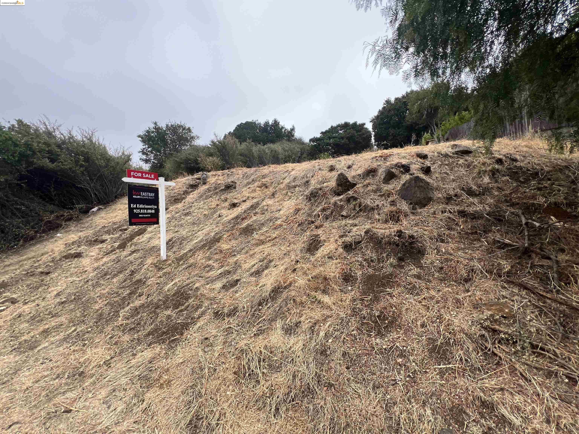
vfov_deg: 89.9
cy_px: 217
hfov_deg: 106.2
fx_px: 217
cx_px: 290
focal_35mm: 13
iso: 32
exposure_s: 1/927
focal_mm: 1.57
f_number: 1.8
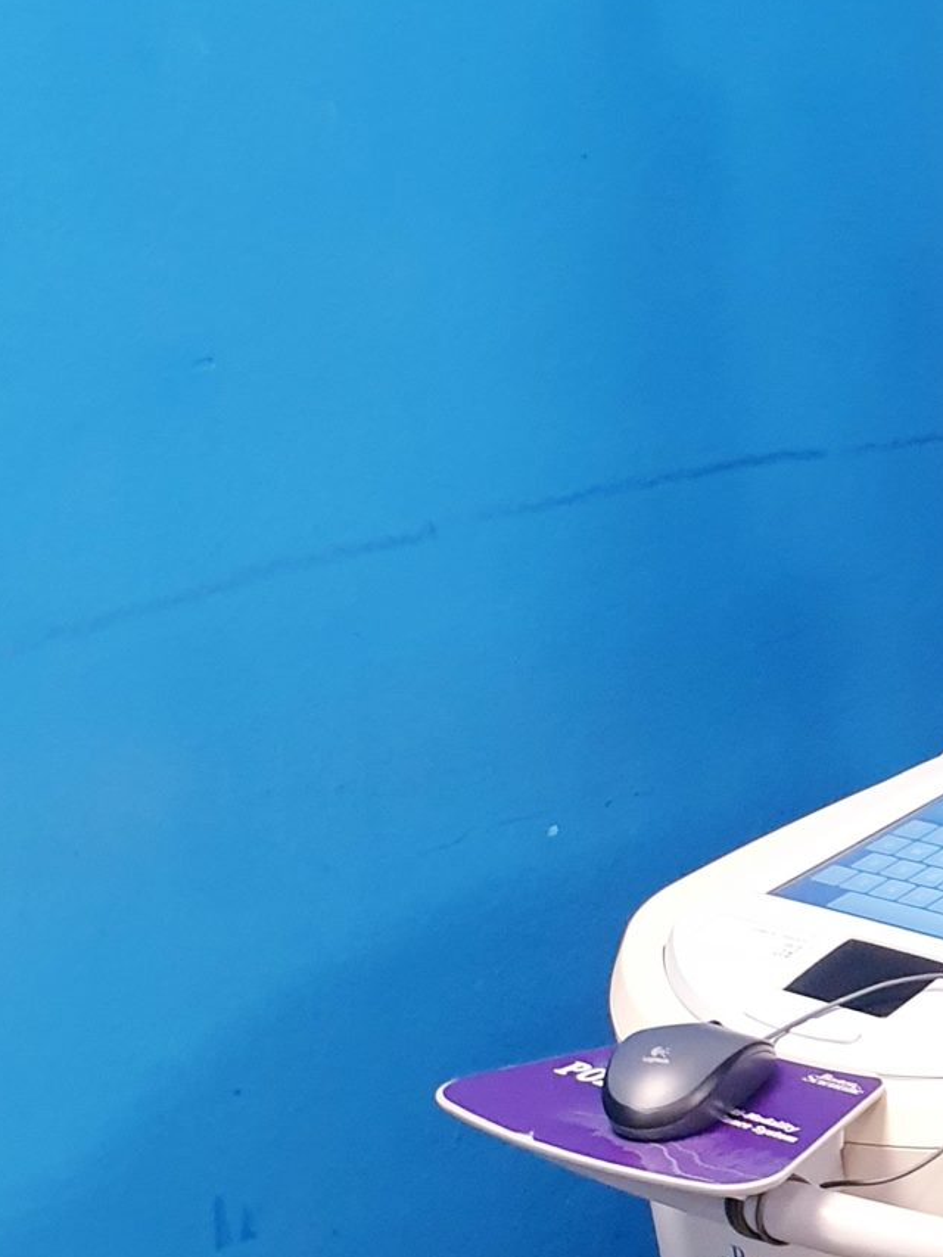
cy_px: 902
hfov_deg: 17.7
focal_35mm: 78
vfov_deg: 24.8
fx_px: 2832
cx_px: 1241
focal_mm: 4.3
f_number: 2.4
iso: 400
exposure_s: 1/50
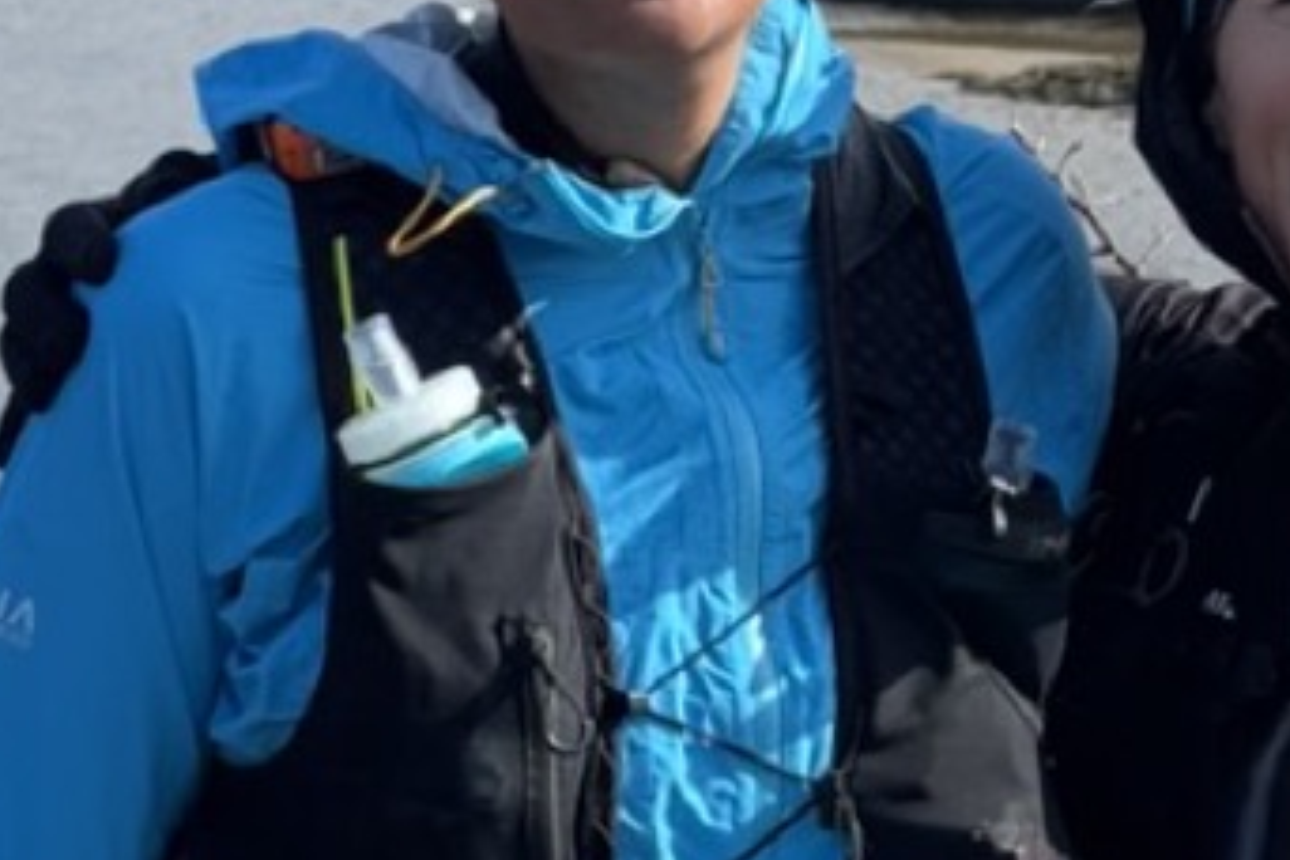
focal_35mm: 175
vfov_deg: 7.8
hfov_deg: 11.7
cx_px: 705
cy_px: 336
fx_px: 6270
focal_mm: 6.76
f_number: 1.78
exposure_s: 1/2110
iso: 64
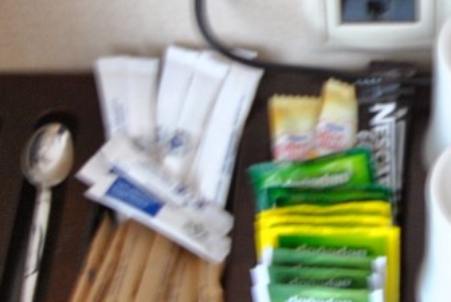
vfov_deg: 11.2
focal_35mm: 123
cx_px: 523
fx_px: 1543
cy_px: 72
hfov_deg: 16.1
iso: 400
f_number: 4.5
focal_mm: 24
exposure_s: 1/8
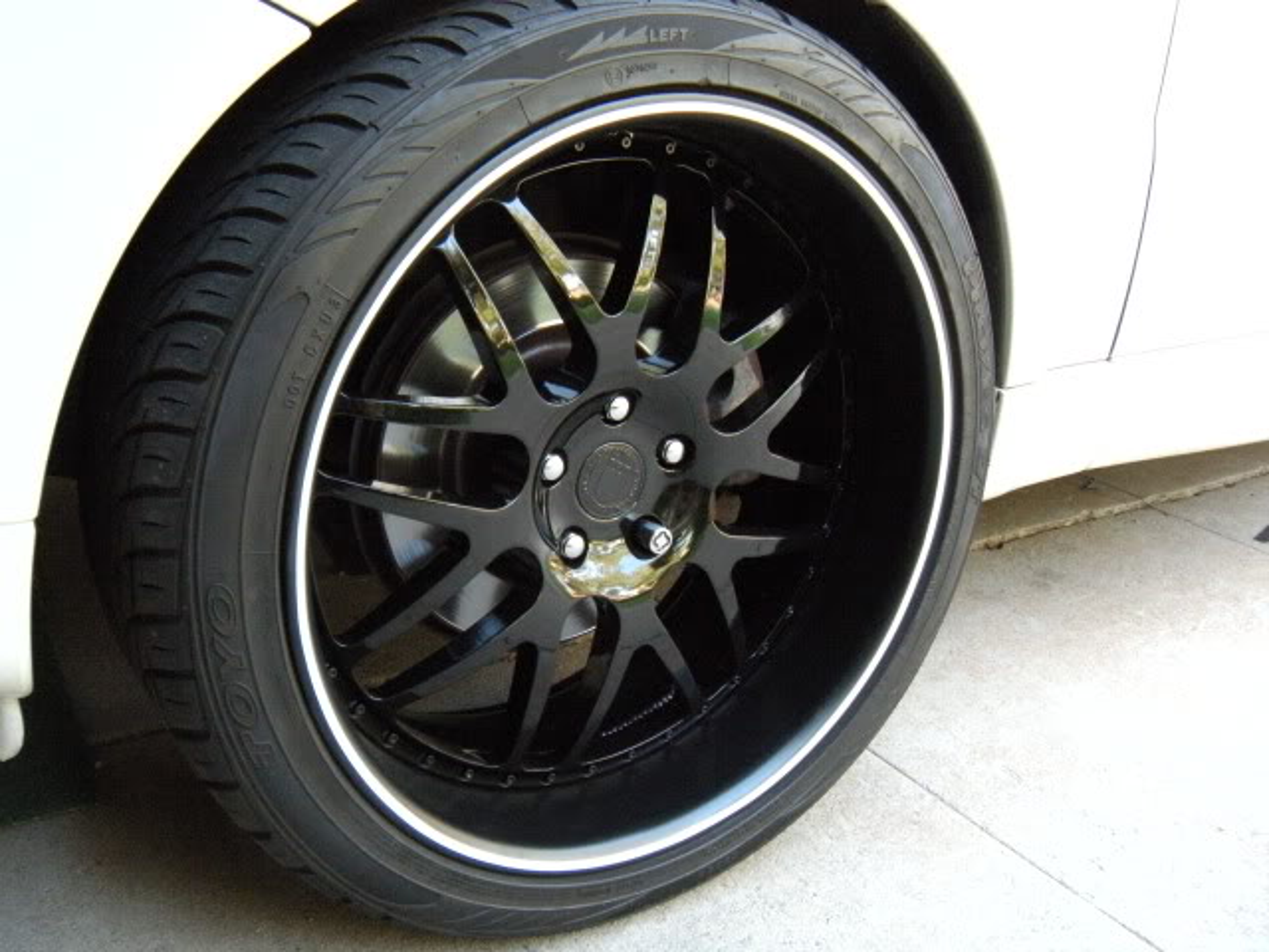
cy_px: 476
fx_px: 1283
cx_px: 634
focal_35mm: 35
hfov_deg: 52.6
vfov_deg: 40.7
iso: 400
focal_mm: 5.9
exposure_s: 1/34.6
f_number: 3.8
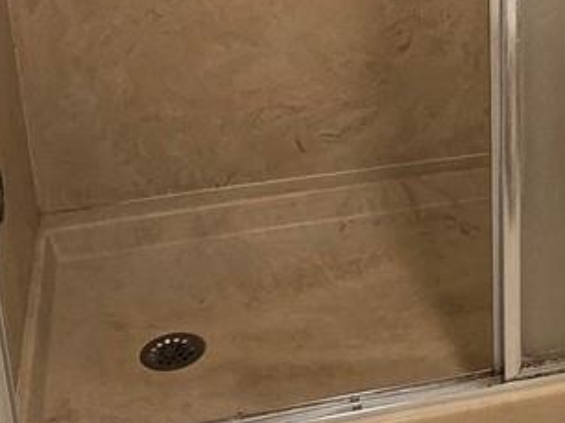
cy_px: -37
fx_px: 1109
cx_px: 454
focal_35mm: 68
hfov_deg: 28.0
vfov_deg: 20.6
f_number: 2.2
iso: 200
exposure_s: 1/60
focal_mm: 2.2
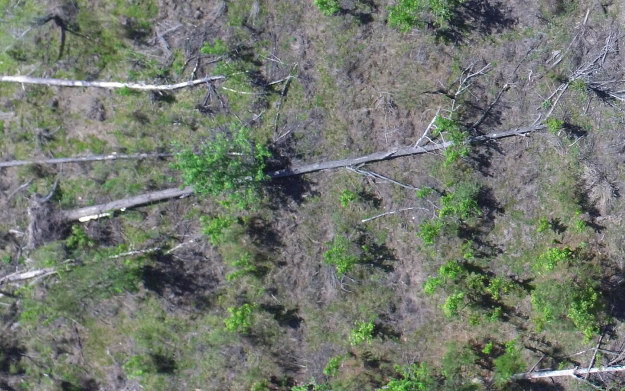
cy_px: 68
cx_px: 691
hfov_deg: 35.1
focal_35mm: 49
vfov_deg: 25.8
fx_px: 835
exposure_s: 1/669
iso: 100
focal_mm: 3.61
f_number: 2.8
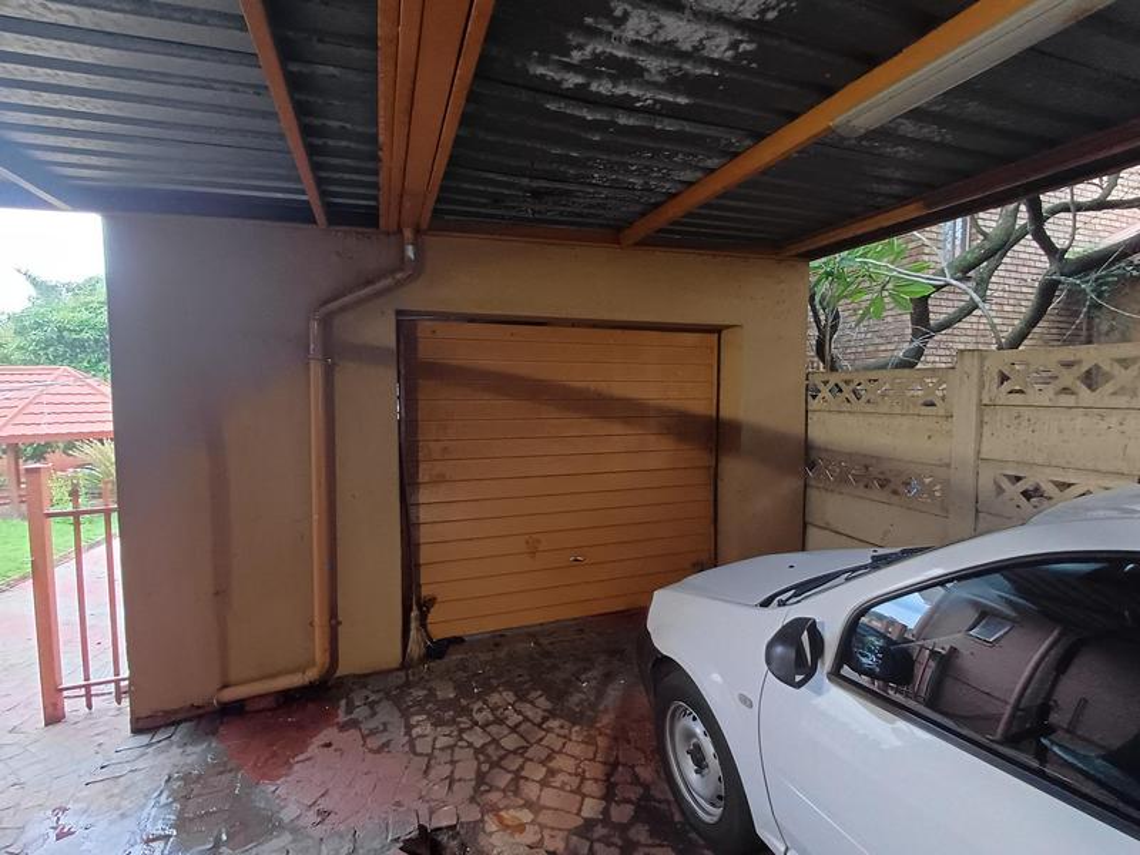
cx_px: 570
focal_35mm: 16
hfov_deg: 94.5
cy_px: 428
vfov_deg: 78.1
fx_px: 527
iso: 320
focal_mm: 1.64
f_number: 2.2
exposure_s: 1/20
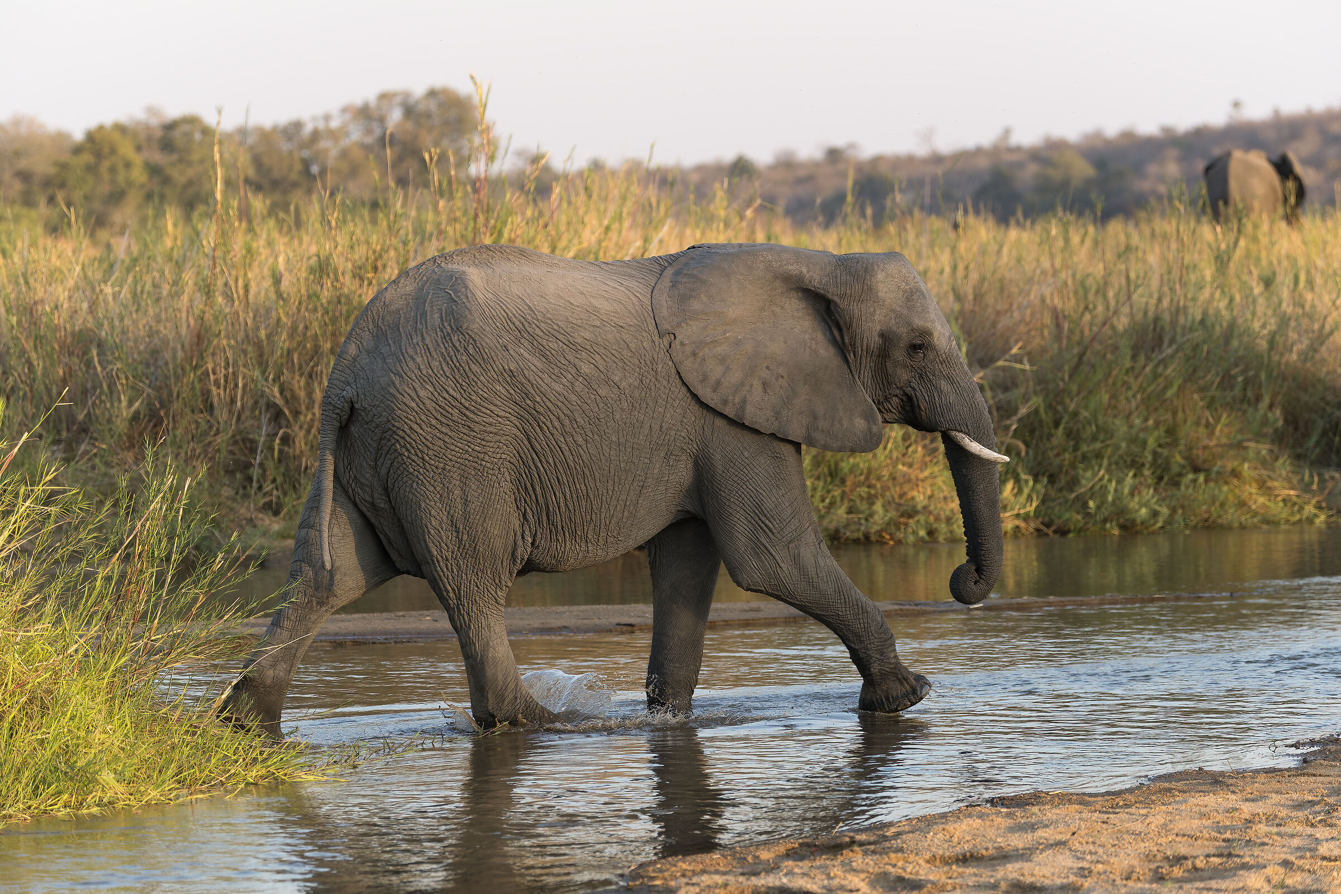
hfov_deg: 12.8
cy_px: 447
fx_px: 5960
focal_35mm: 160
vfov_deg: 8.6
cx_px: 670
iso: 720
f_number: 4
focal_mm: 160
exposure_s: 1/1250
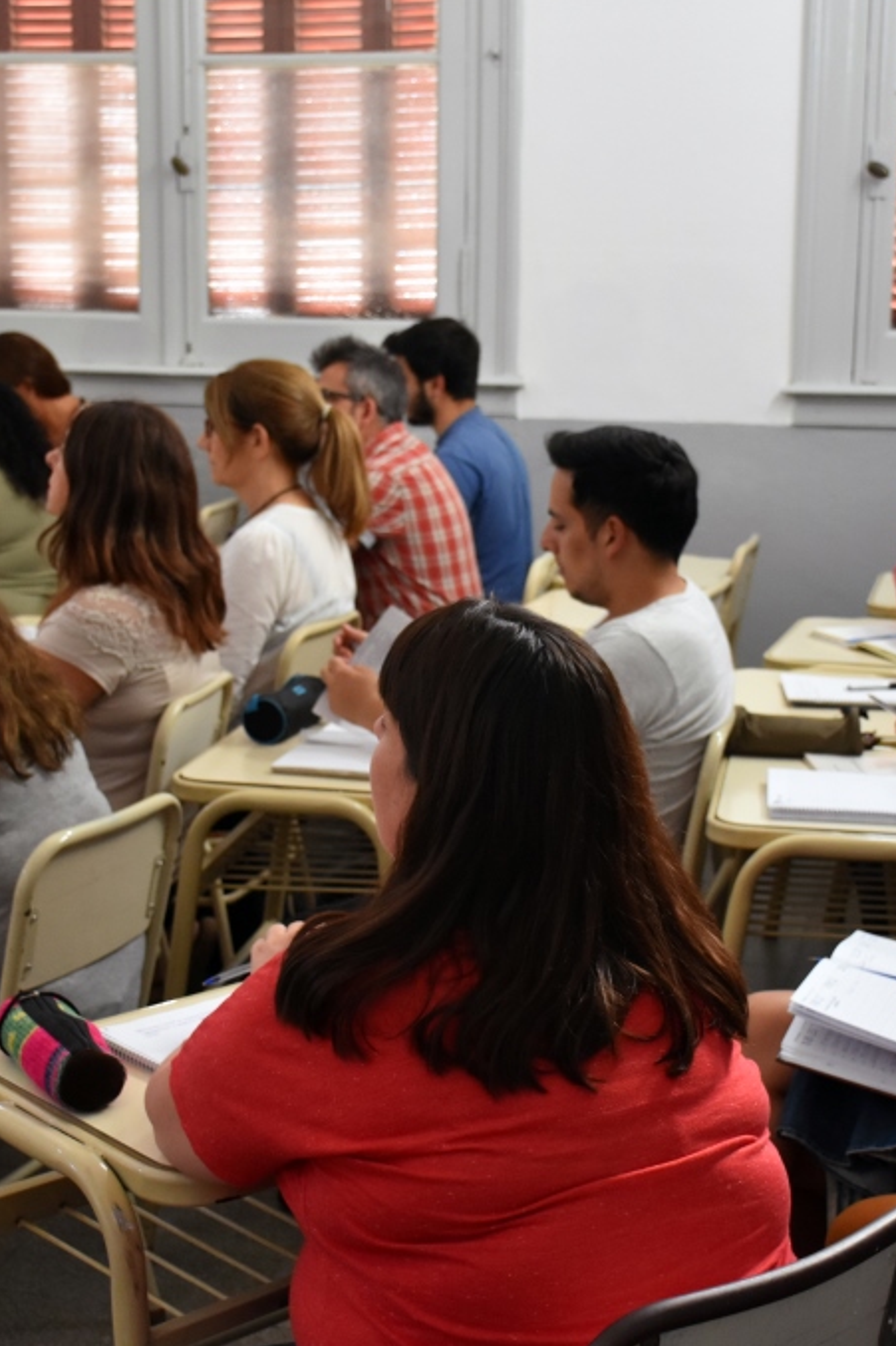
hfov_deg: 23.0
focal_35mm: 59
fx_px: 2204
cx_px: 507
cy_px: 673
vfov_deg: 33.9
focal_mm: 26
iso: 1600
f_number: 5
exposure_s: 1/100
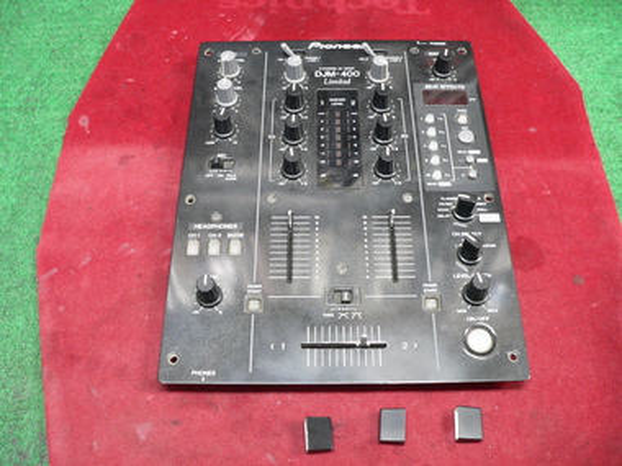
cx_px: 311
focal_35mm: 36
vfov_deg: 39.7
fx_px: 647
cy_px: 233
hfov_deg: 51.4
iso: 200
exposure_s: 1/8
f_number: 2.8
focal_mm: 6
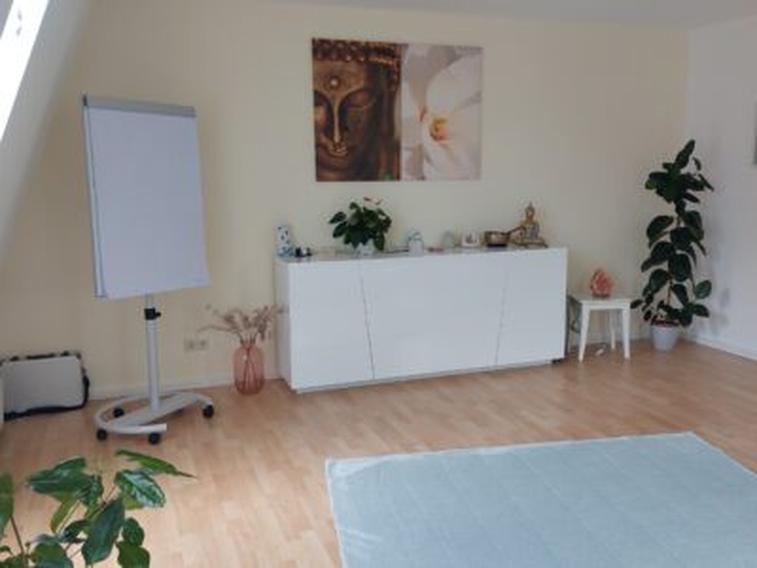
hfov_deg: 71.6
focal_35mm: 24
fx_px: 525
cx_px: 378
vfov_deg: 56.8
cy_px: 284
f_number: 1.8
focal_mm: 5.23
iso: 100
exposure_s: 1/100
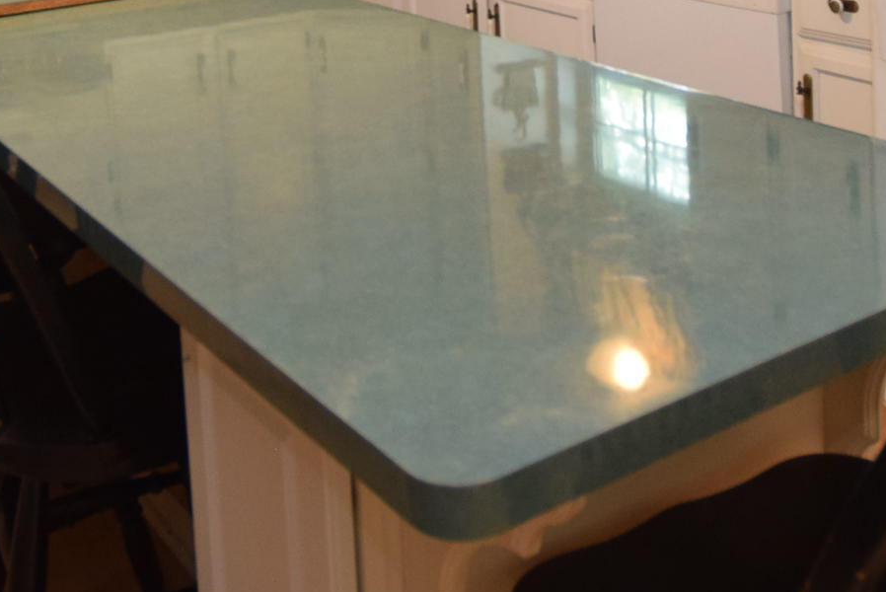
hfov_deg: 39.5
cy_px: -184
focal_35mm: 50
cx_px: 375
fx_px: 1231
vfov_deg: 23.7
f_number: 3.5
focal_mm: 10
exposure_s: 1/60
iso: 900
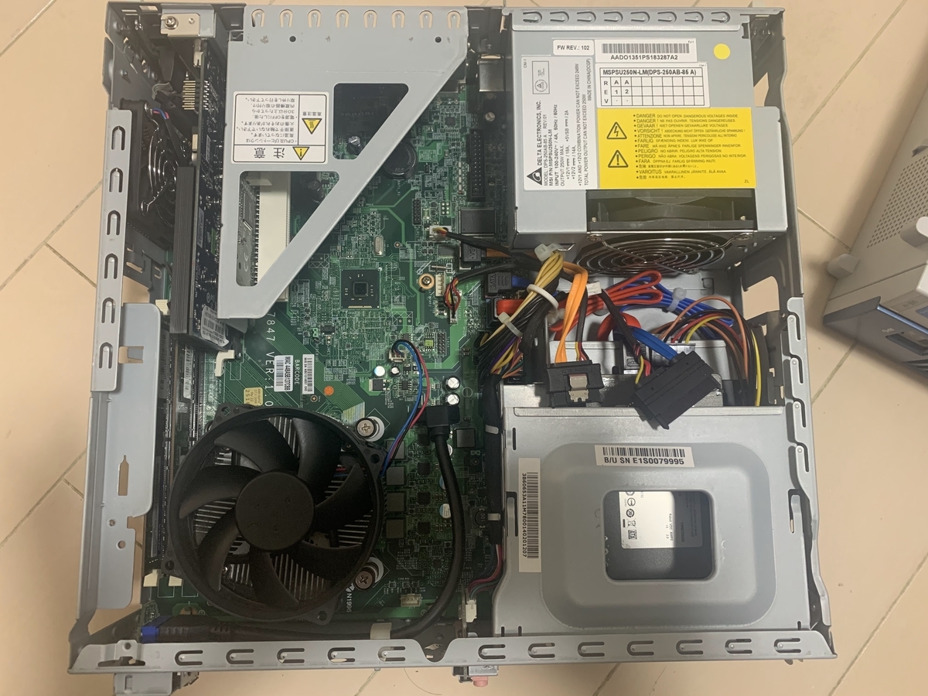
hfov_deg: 67.3
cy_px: 348
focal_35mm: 26
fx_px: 697
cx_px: 464
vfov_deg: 53.1
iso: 250
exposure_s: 1/60
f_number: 1.8
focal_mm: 4.25
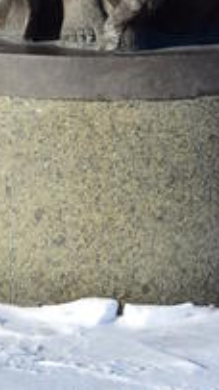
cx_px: 99
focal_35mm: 189
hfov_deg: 6.4
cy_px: -163
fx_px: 1954
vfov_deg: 11.0
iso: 100
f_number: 8
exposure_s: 1/250
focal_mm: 42
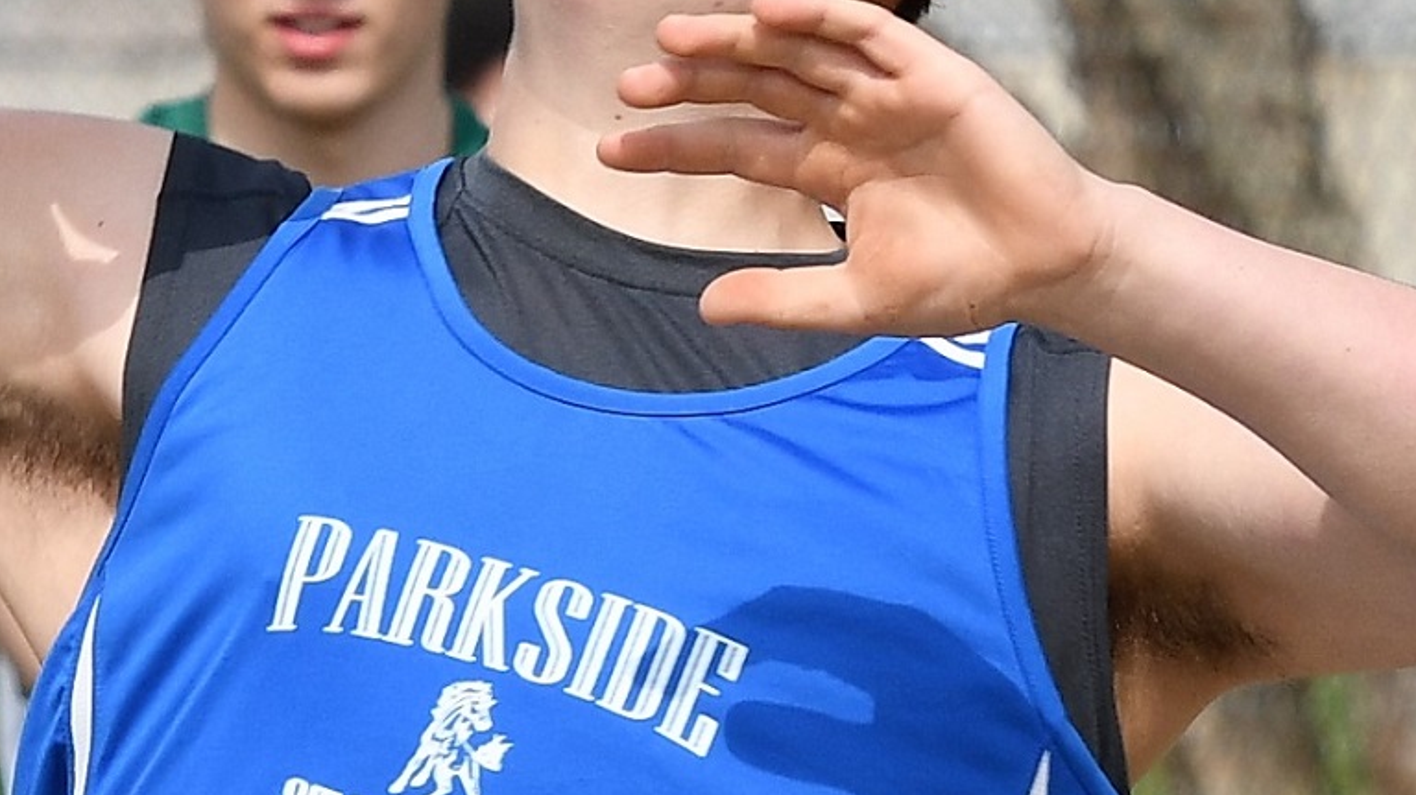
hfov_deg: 4.9
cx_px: 461
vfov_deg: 2.7
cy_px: 280
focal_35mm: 443
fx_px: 16627
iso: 360
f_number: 7.1
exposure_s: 1/1000
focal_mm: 155
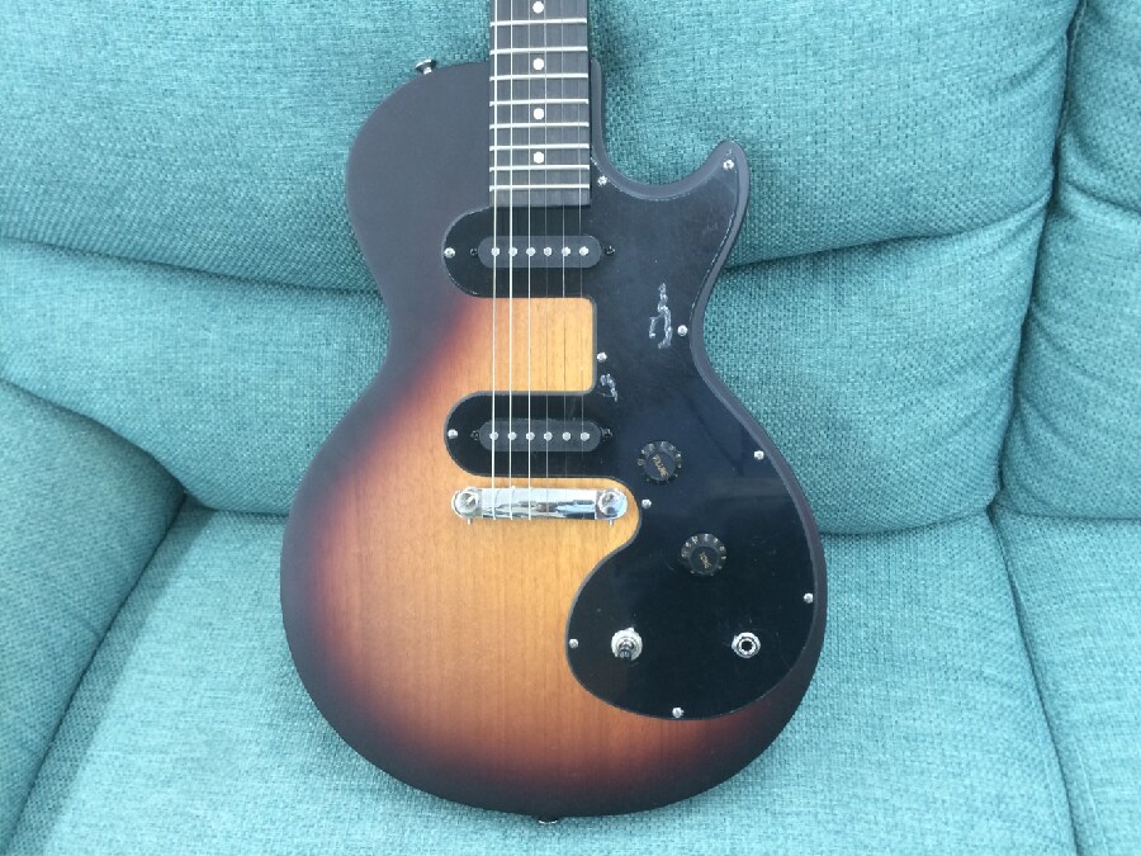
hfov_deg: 61.7
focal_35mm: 29
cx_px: 570
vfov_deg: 48.2
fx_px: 956
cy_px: 428
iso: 100
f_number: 2.2
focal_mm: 4.15
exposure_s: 1/30
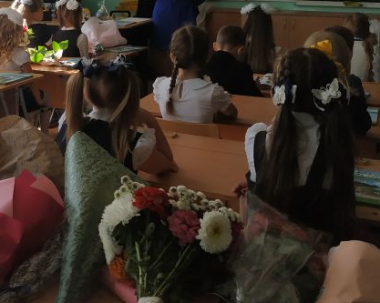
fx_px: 461
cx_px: 72
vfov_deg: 35.2
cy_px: 57
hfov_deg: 42.7
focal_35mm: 41
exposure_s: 1/375
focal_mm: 3.94
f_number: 1.9
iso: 250
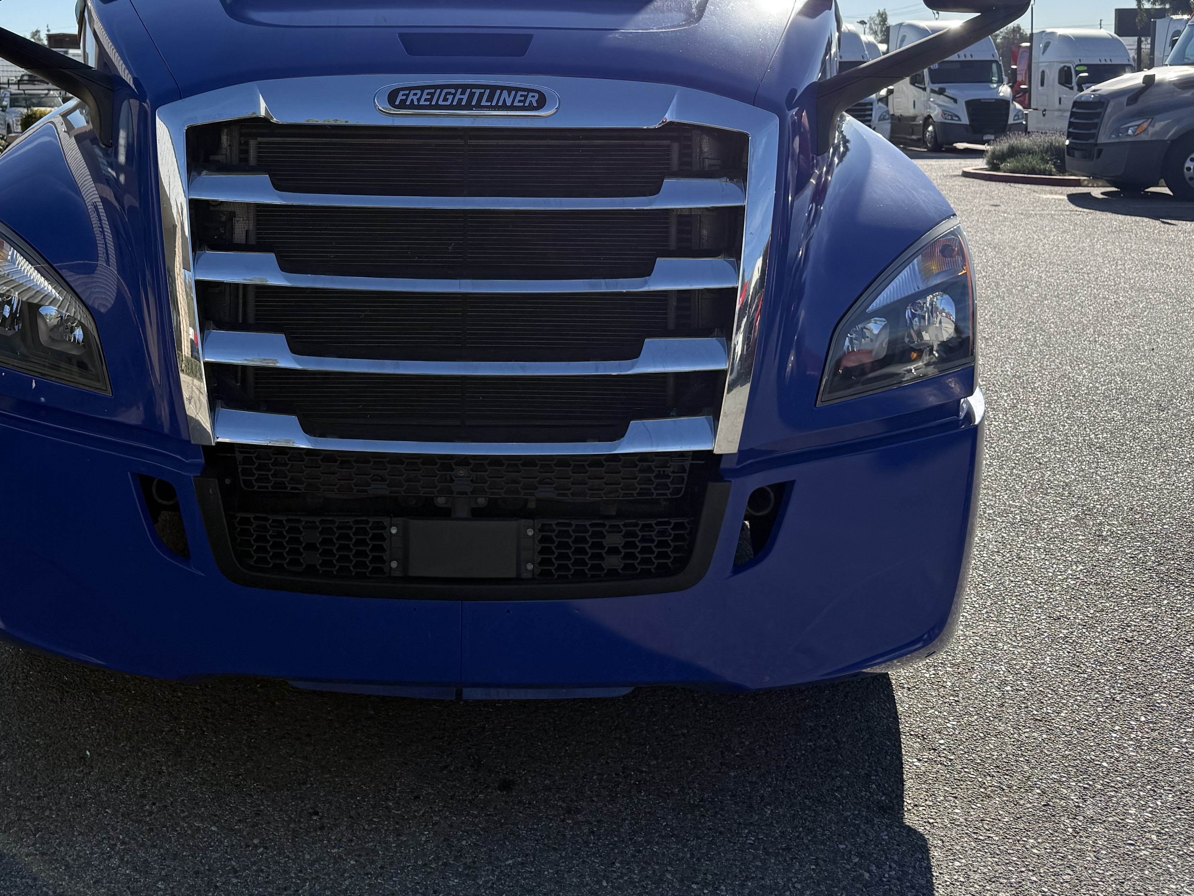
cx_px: 414
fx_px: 1380
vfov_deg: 34.8
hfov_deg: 46.2
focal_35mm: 40
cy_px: 171
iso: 80
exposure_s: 1/4167
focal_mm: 6.76
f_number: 1.78
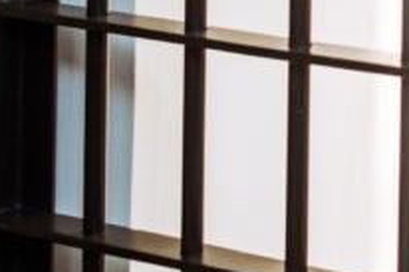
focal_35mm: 174
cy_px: -313
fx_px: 1975
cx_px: 836
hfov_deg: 10.7
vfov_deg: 7.5
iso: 400
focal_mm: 35
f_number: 2.8
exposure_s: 1/200
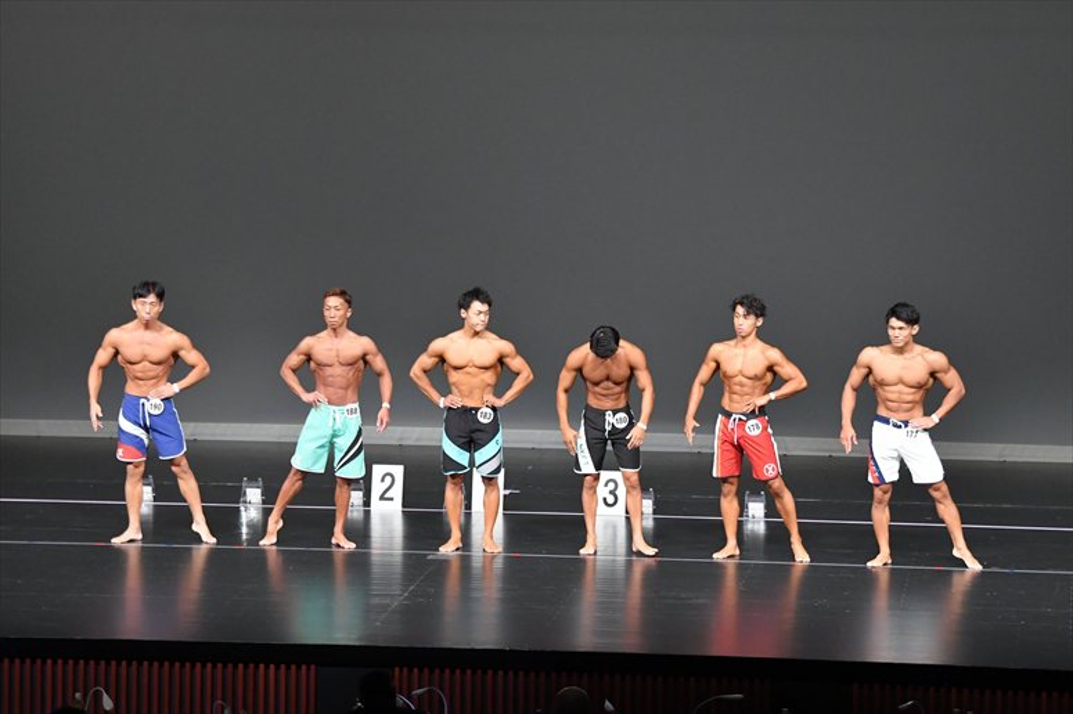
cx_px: 536
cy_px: 357
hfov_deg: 13.7
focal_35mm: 150
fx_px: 4469
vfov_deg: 9.1
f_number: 5.6
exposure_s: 1/400
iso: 5000
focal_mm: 100
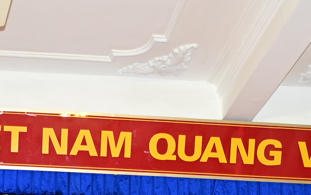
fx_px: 848
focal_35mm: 100
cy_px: 378
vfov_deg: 11.8
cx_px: 71
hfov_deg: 20.6
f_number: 3.5
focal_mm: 18
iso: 800
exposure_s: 1/200
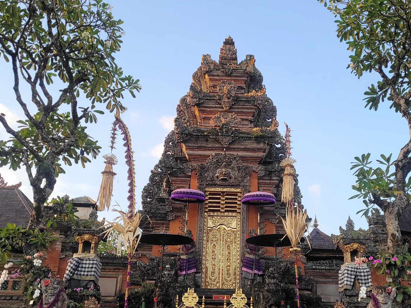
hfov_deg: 48.7
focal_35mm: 38
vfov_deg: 37.6
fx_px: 451
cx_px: 241
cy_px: 188
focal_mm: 5.4
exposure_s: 1/164
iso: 40
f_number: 1.8
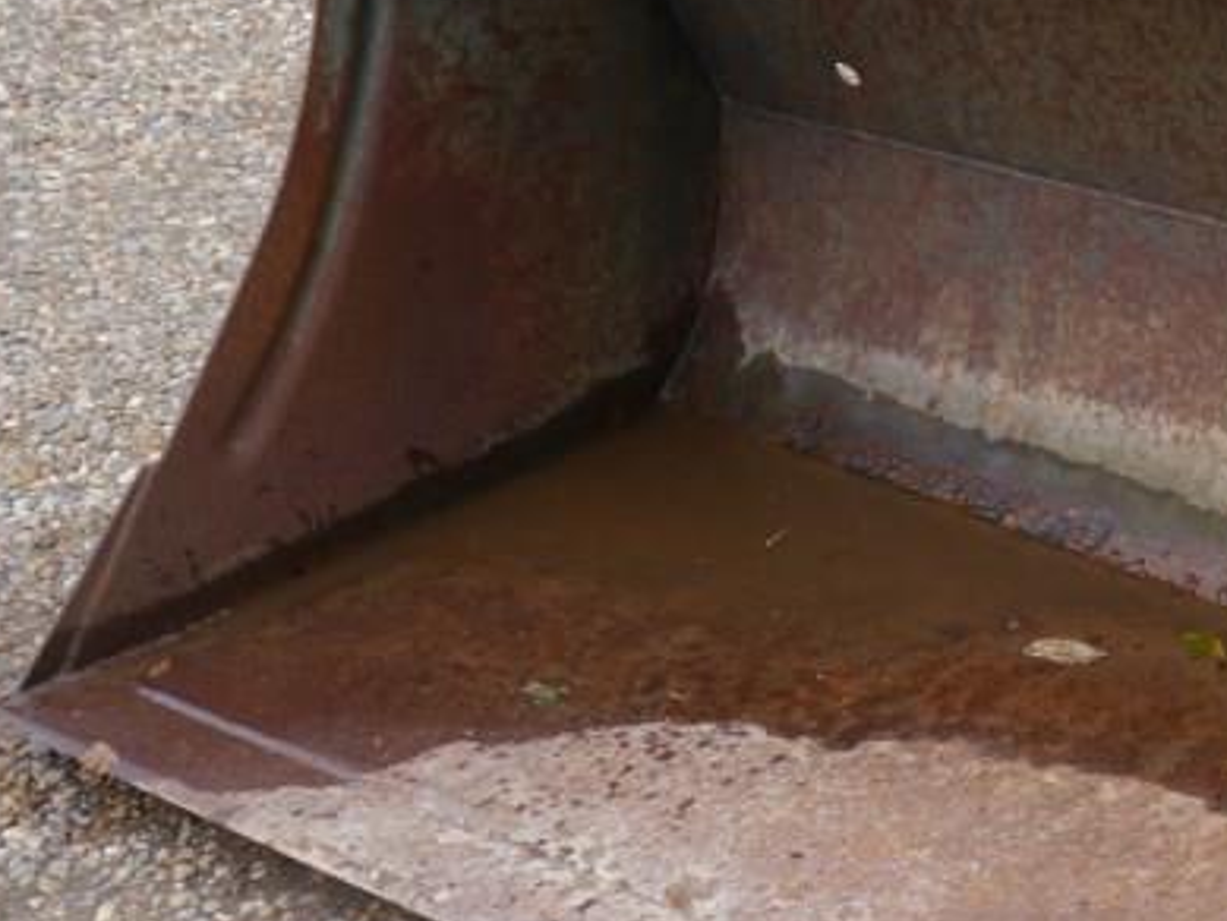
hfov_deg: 18.6
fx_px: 3546
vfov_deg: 14.8
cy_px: 656
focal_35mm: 100
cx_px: 1473
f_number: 4.5
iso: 160
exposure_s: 1/125
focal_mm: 19
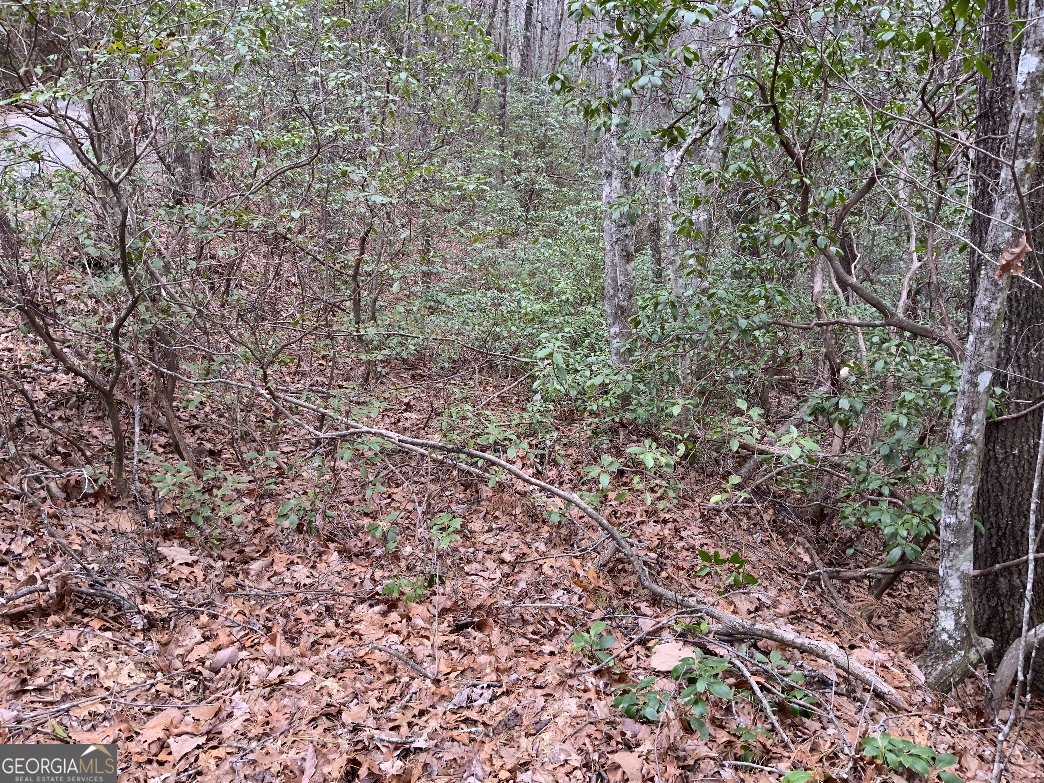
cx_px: 522
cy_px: 392
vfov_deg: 48.2
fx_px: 875
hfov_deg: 61.7
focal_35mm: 29
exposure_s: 1/122
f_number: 1.8
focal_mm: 3
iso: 40
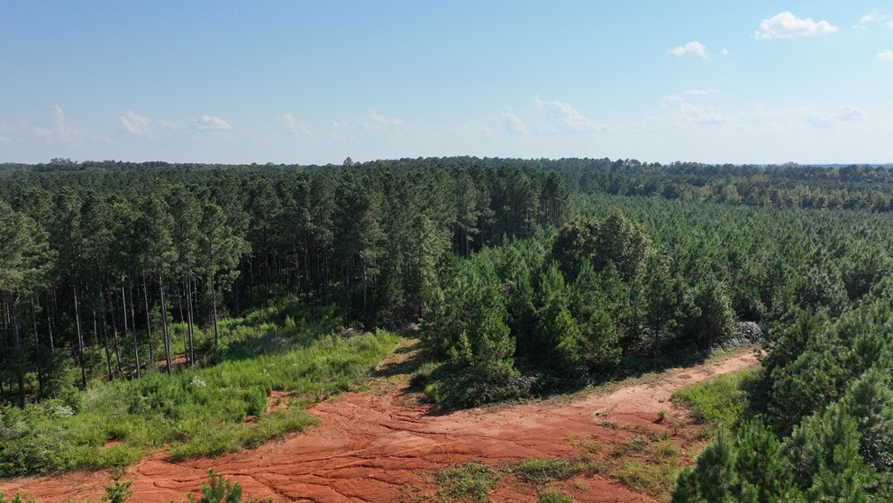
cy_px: 266
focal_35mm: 27
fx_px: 639
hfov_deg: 69.8
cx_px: 434
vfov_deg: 42.9
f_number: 2.8
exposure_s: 1/500
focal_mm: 12.29
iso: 230
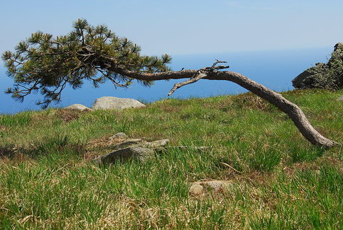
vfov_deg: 18.4
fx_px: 706
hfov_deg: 27.3
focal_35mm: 74
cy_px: 95
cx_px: 180
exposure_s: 1/250
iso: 100
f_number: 8
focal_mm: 40
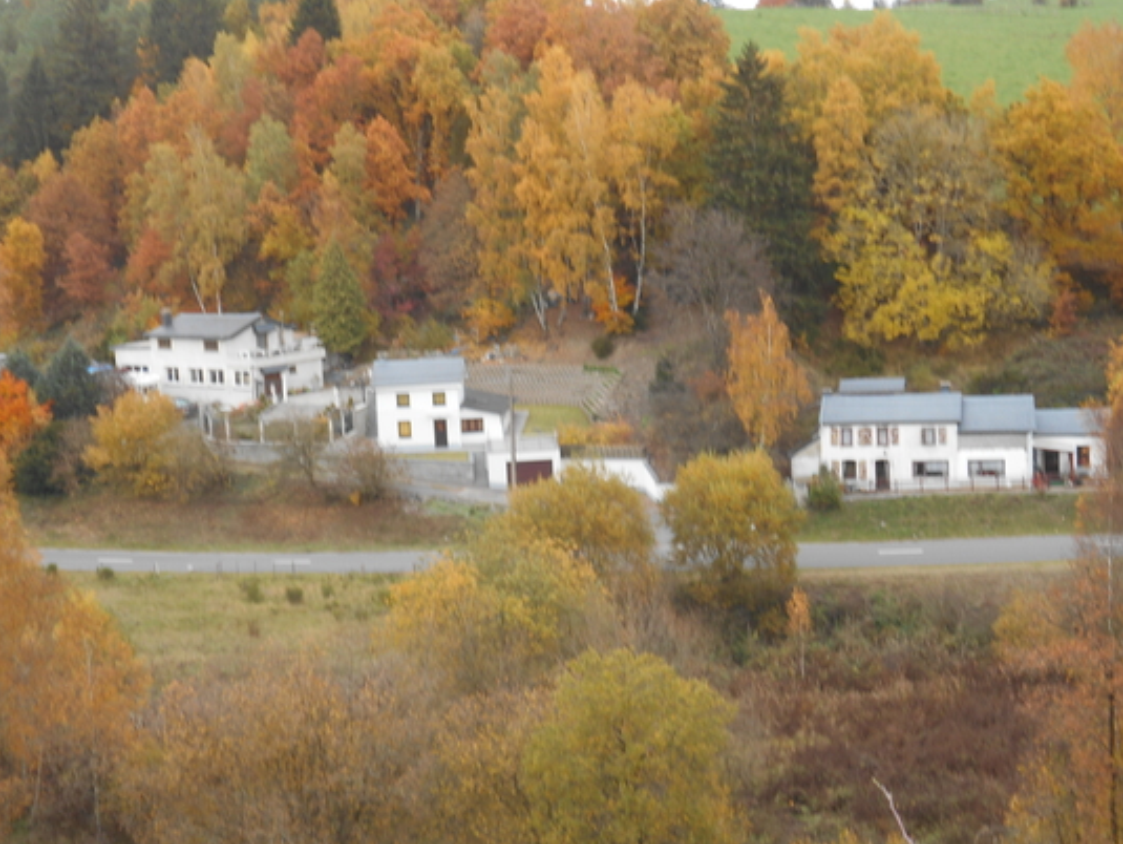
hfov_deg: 29.8
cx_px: 508
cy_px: 380
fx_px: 2110
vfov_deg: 22.6
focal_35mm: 65
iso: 80
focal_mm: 10
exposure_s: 1/60
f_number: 4.9
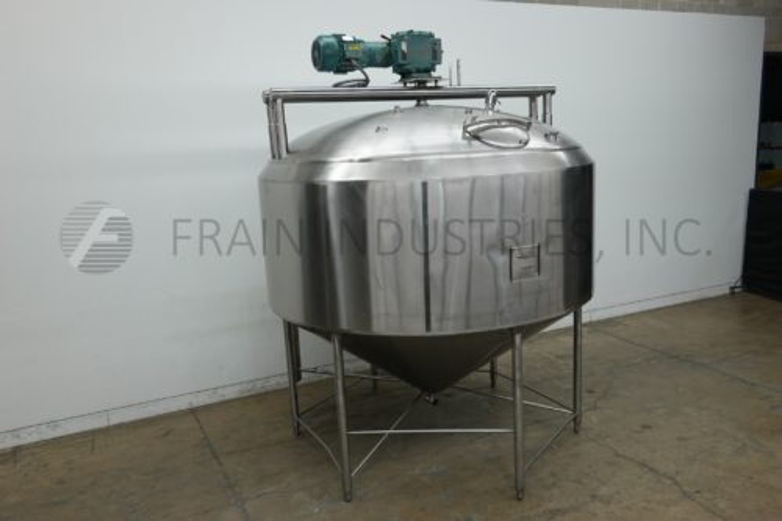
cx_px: 391
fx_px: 651
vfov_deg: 43.6
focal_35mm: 30
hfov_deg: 61.9
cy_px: 260
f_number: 3.2
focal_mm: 11.06
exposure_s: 1/60
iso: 125
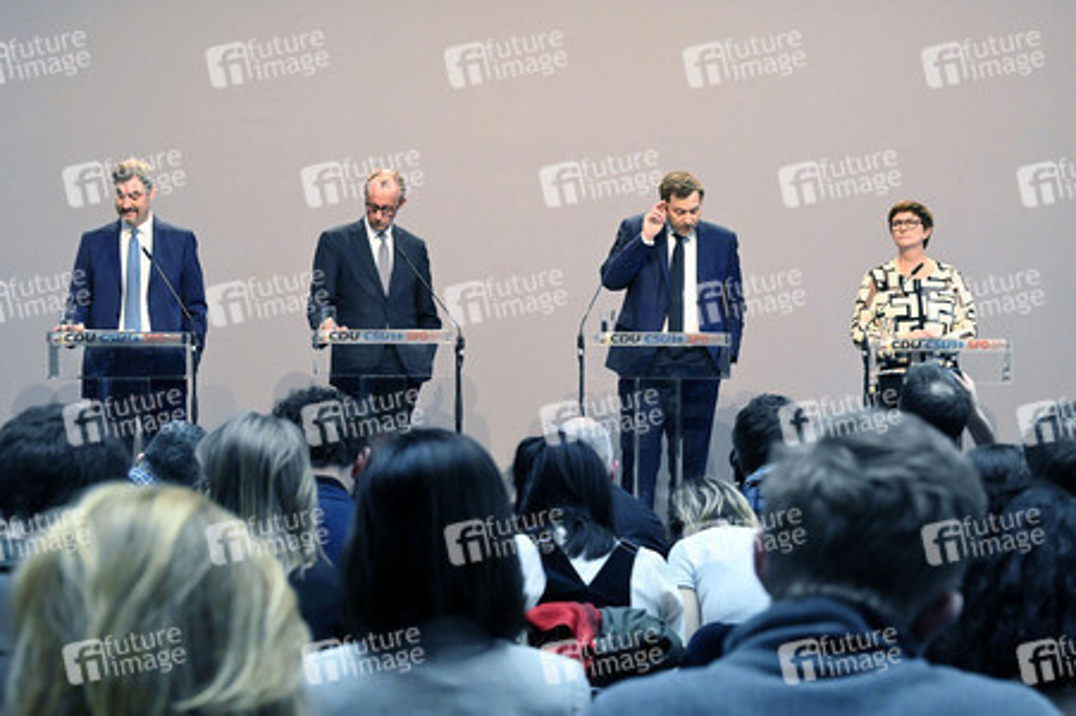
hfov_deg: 26.0
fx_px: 2330
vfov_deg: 17.5
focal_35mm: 78
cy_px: 358
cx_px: 538
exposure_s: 1/640
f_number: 8
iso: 12800
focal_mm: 78
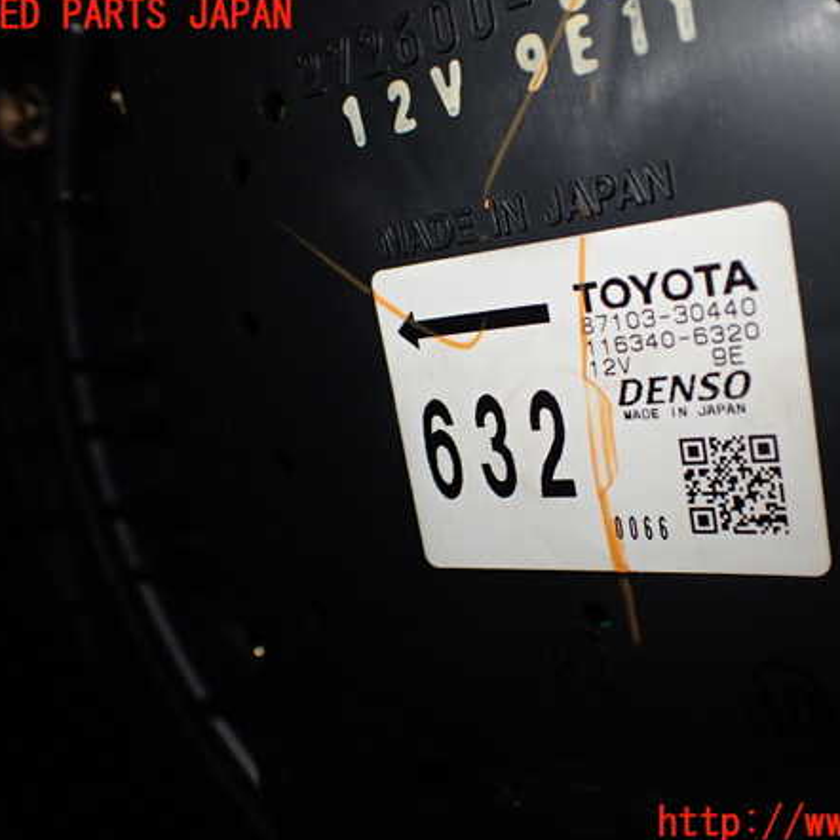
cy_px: 420
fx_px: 988
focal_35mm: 36
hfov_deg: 45.7
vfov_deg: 46.0
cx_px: 517
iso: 200
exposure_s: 1/125
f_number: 2.3
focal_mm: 5.4
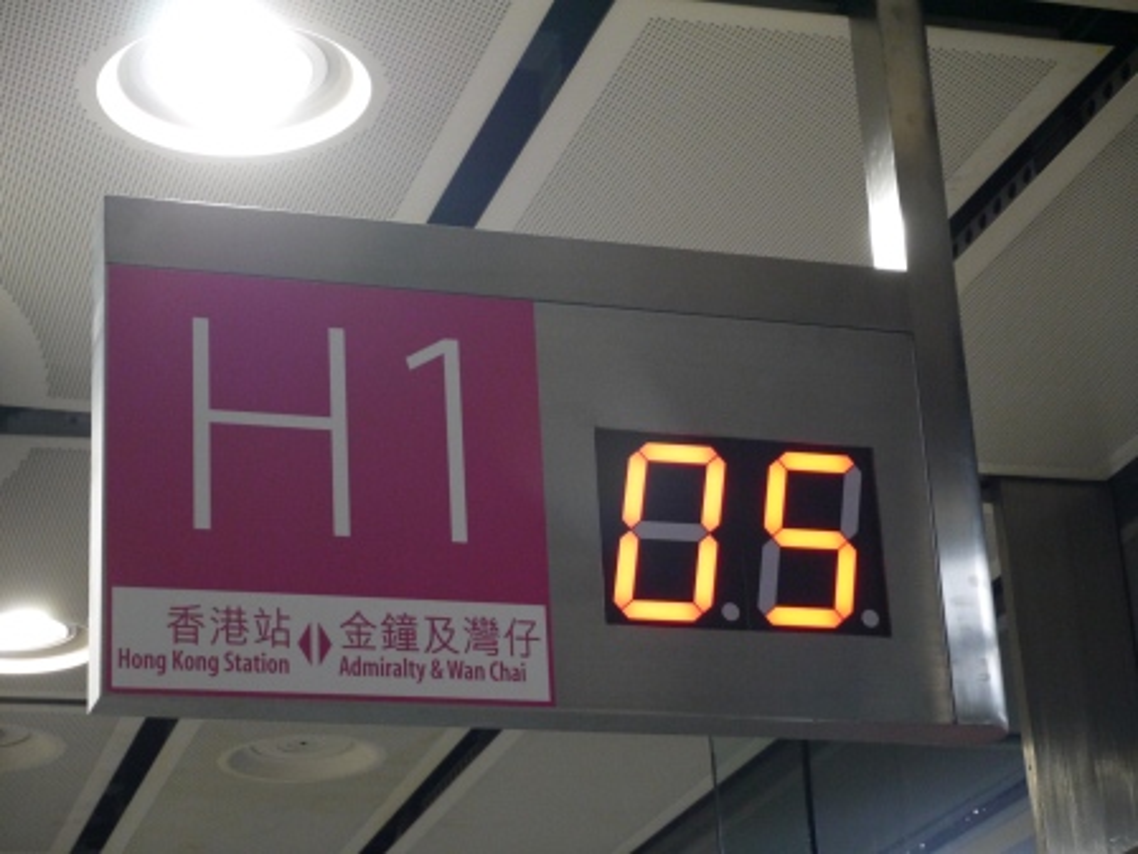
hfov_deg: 23.3
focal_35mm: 84
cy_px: 427
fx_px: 2761
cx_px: 569
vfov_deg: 17.6
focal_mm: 42
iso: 1600
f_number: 5.6
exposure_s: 1/20
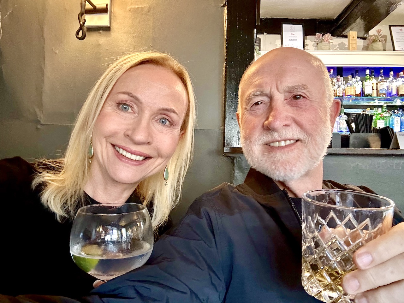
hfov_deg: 73.9
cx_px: 202
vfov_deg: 58.9
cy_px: 152
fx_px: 268
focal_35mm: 23
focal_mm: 2.69
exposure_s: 1/20
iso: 500
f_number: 1.9
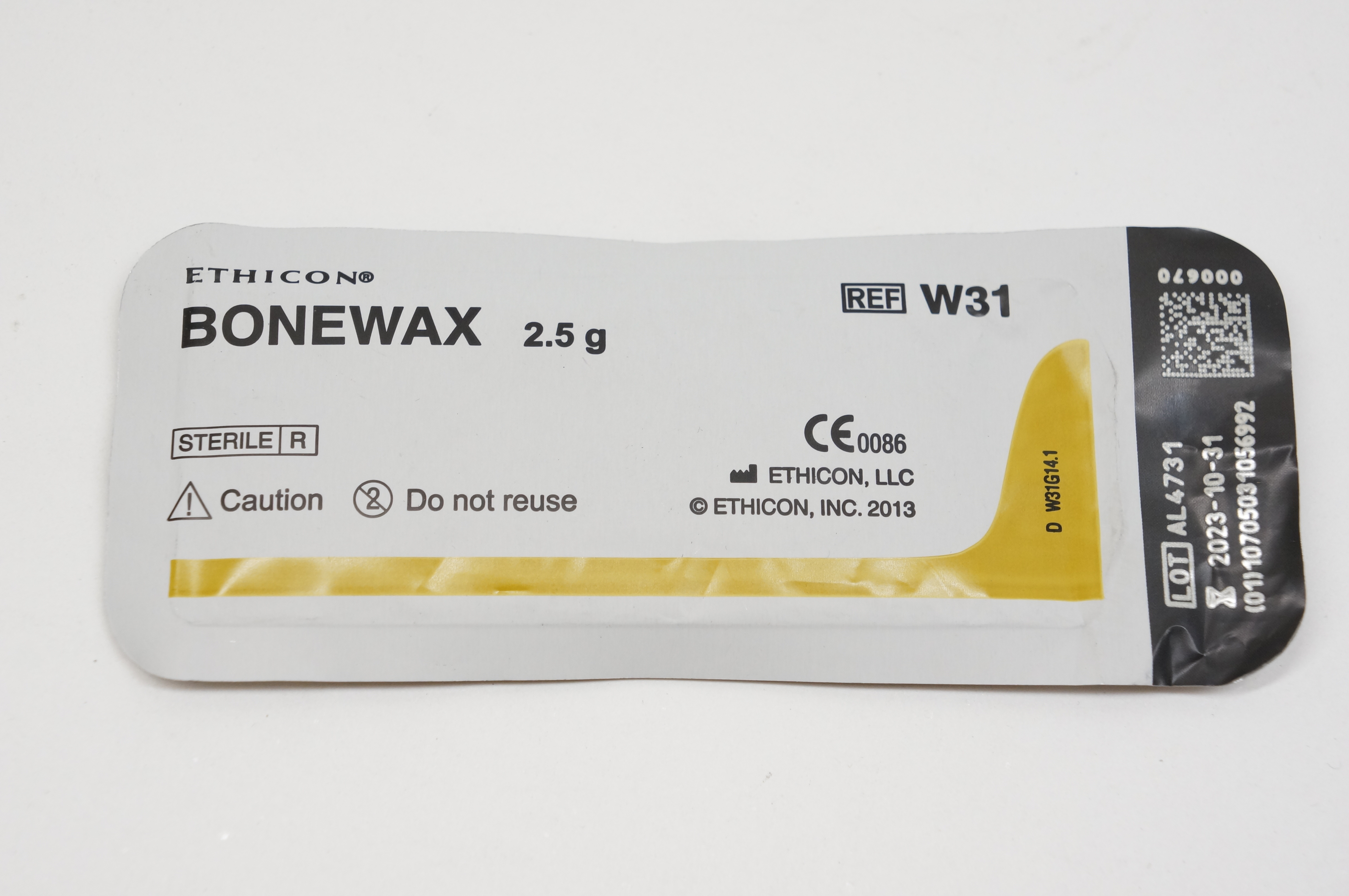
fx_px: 2639
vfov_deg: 19.3
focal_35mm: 70
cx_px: 674
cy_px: 448
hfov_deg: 28.7
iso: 800
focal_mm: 47
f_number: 7.1
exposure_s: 1/125
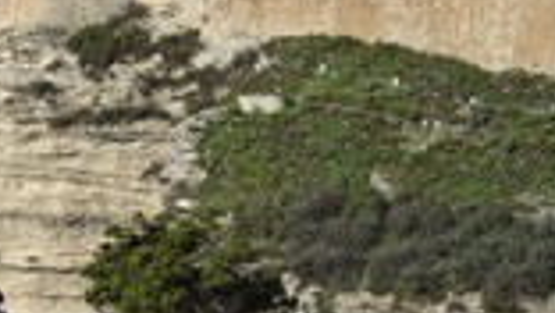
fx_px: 3814
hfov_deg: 8.3
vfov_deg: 4.7
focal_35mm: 259
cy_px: 21
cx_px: 178
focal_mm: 92
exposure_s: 1/400
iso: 200
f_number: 11
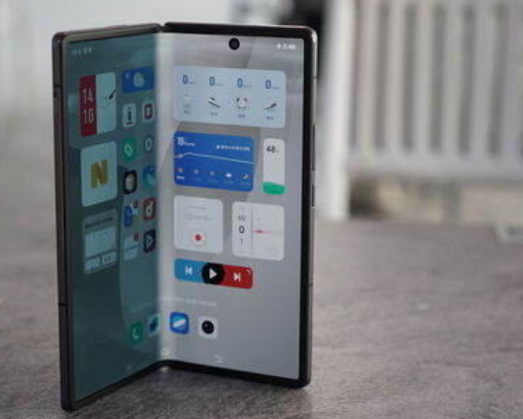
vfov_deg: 19.0
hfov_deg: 23.5
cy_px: 213
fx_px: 1254
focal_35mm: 81
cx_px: 233
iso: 125
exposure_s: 1/125
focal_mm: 53
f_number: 4
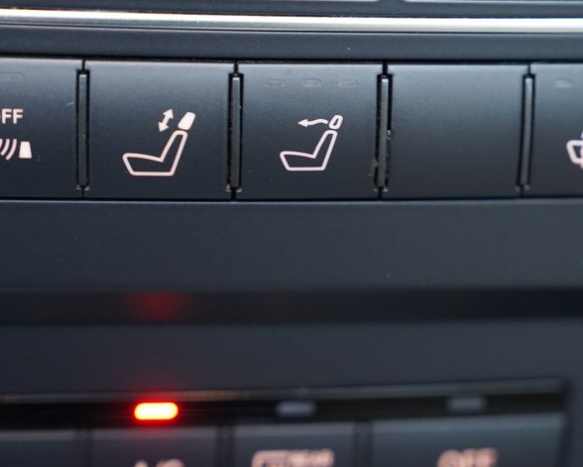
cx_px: 359
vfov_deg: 15.7
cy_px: 130
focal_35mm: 98
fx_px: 1692
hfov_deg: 19.5
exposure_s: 1/60
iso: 4000
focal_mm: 60
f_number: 2.8
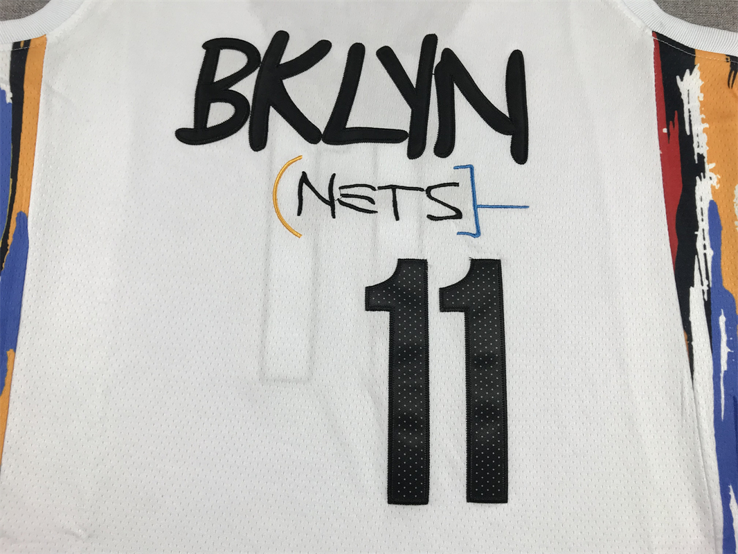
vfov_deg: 49.8
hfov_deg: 63.4
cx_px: 369
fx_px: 597
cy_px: 277
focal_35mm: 28
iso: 20
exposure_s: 1/104
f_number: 1.8
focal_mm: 3.99
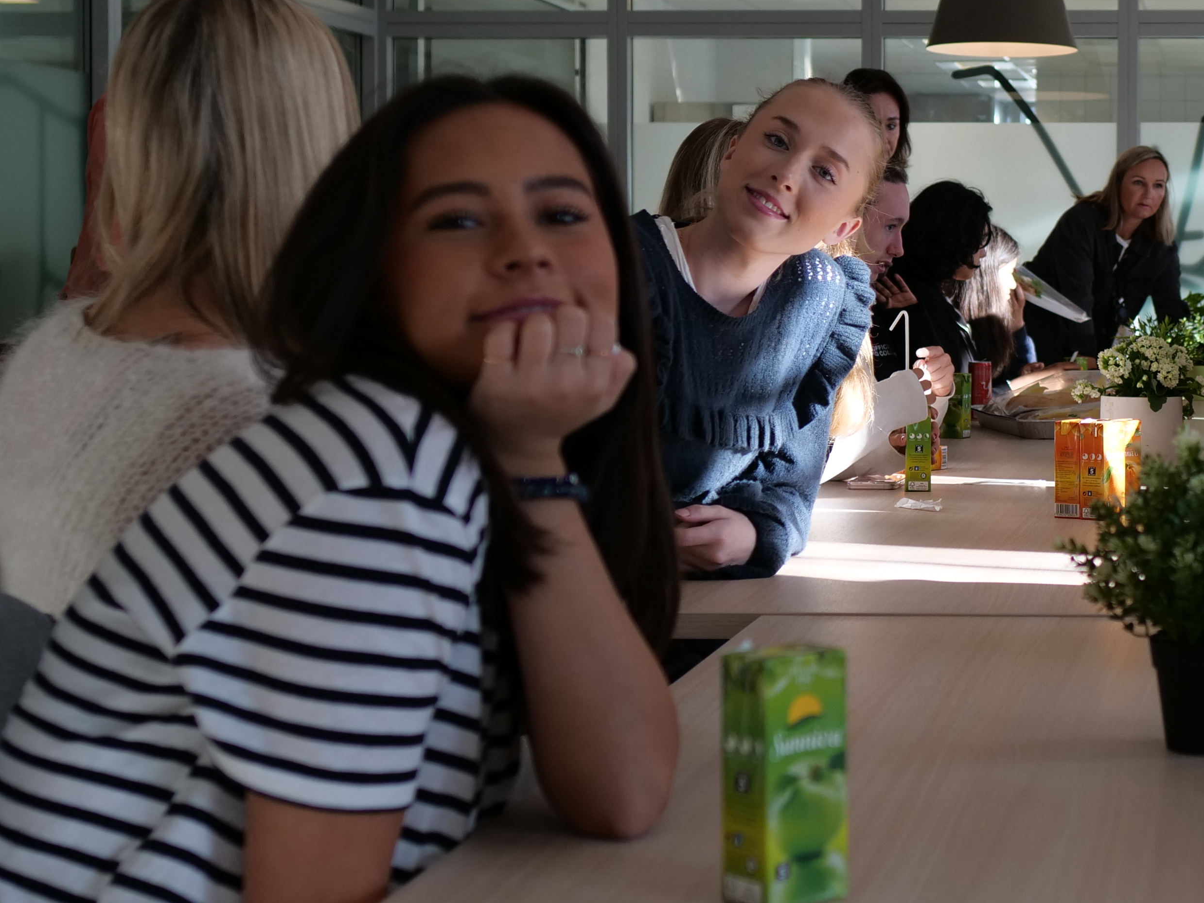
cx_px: 1135
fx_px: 2330
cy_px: 313
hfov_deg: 27.7
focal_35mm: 67
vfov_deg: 21.9
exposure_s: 1/200
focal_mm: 16
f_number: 2
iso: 200
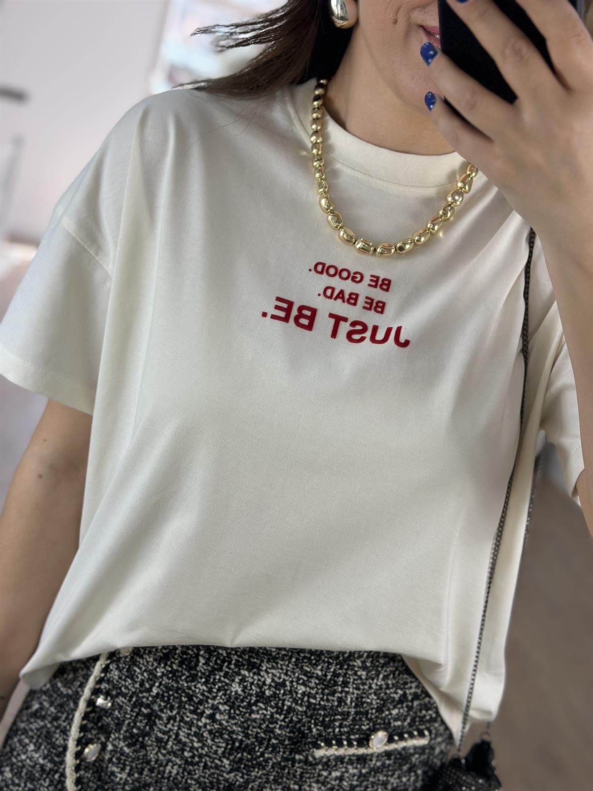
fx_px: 1096
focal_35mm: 48
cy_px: 396
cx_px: 296
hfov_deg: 30.3
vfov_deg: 39.7
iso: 80
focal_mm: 6.86
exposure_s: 1/399
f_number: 1.78
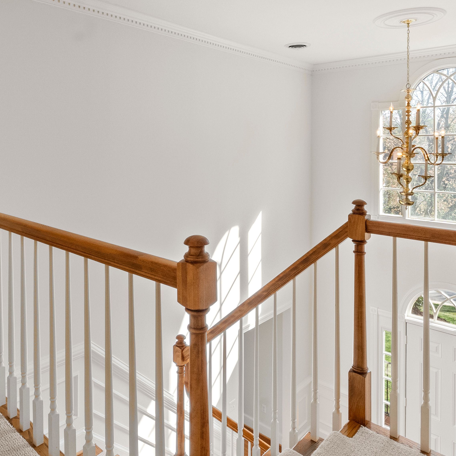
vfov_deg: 54.3
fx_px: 432
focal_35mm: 29
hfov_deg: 55.4
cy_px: 147
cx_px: 191
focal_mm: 13
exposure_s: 1/50
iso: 2000
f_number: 10
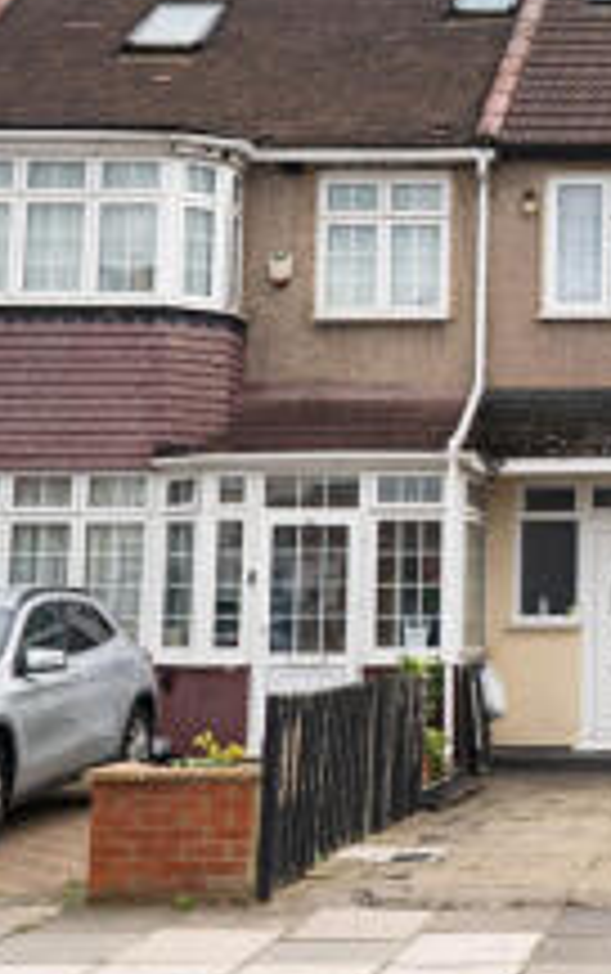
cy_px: 352
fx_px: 2021
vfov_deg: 27.0
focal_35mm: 76
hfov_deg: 16.4
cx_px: 773
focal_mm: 34
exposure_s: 1/4000
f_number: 8
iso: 400
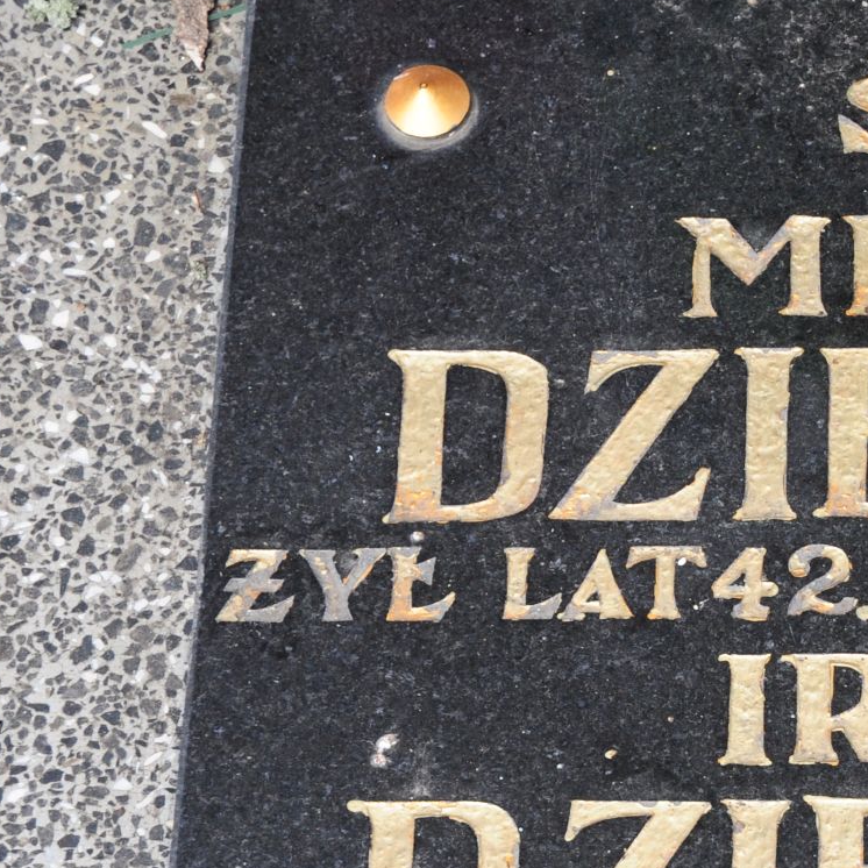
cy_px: 735
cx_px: 1009
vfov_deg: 10.8
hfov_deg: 10.7
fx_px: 4567
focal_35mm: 161
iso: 200
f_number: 7.1
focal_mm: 44
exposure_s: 1/125
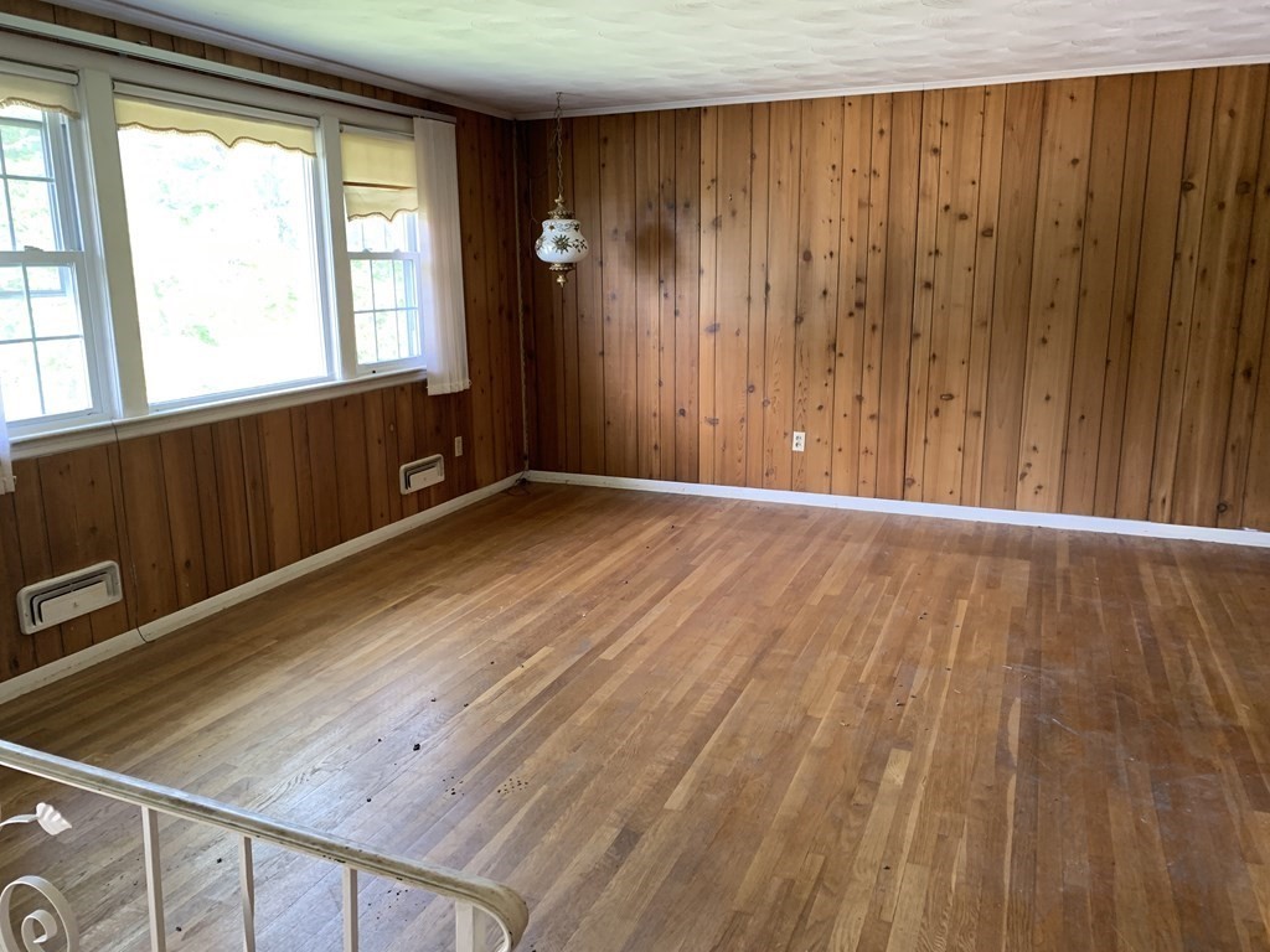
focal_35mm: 26
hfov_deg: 67.3
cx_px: 635
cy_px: 476
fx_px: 954
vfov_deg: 53.1
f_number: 1.8
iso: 160
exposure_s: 1/60
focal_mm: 4.25
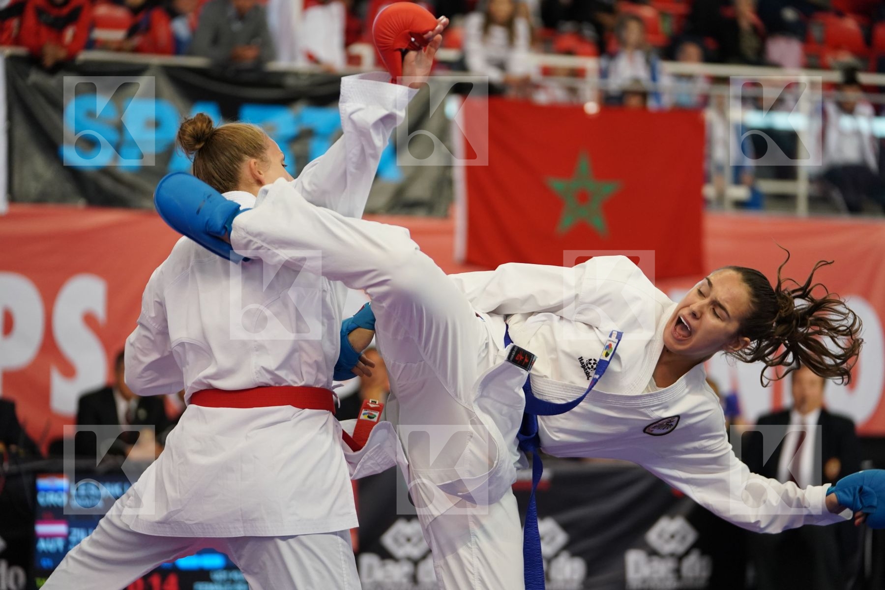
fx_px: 2999
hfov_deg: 16.8
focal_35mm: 122
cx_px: 442
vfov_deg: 11.2
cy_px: 295
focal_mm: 122
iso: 2500
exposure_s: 1/1000
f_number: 2.8
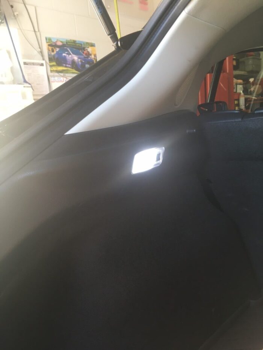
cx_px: 132
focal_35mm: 29
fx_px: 294
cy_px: 175
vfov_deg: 61.7
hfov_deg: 48.2
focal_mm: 4.15
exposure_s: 1/33
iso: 64
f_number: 2.2
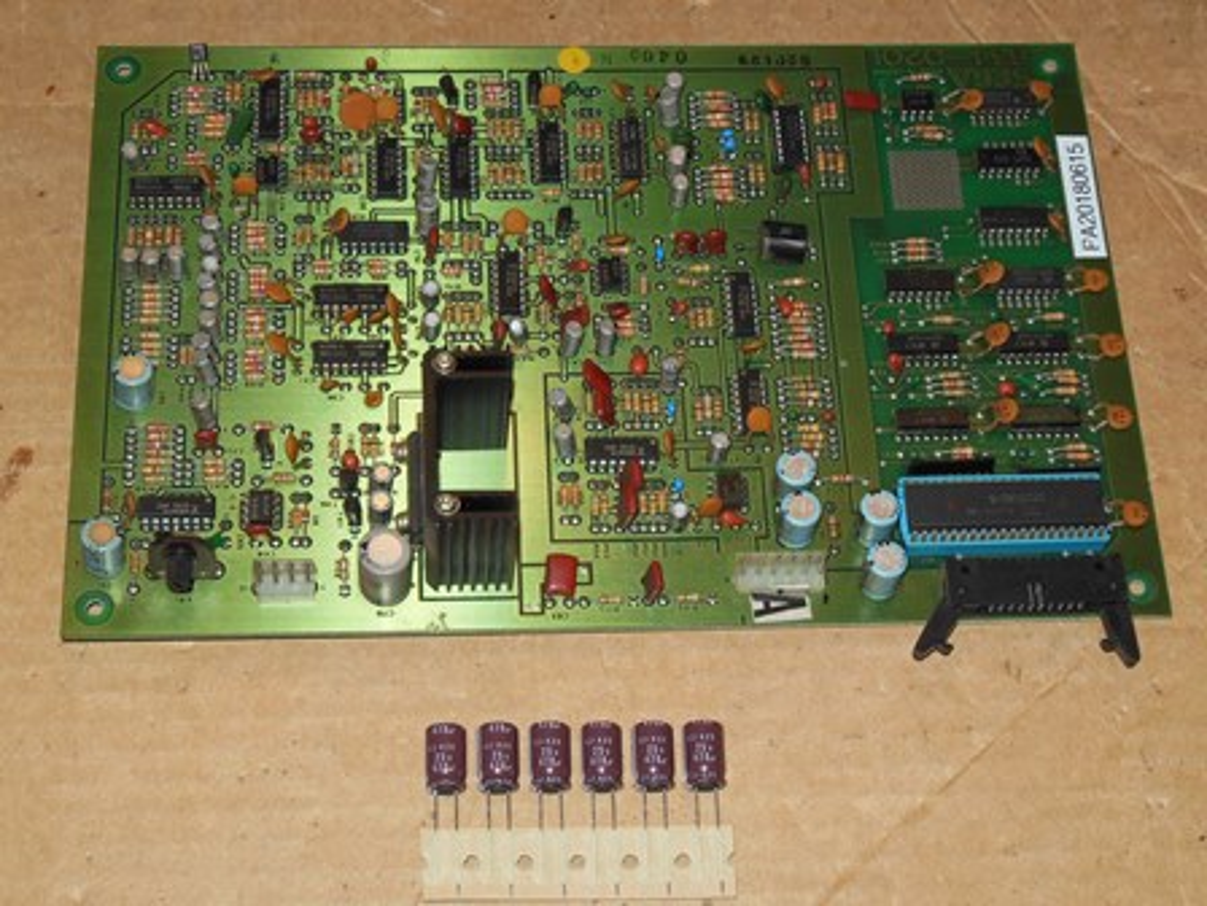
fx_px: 1987
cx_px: 604
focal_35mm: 57
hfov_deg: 33.8
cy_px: 453
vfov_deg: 25.7
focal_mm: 10.2
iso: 200
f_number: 4.1
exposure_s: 1/60
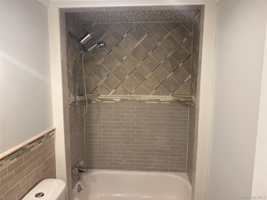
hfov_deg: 71.6
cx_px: 134
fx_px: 185
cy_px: 100
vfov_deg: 56.8
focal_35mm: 24
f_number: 1.78
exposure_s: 1/120
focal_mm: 6.76
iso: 64
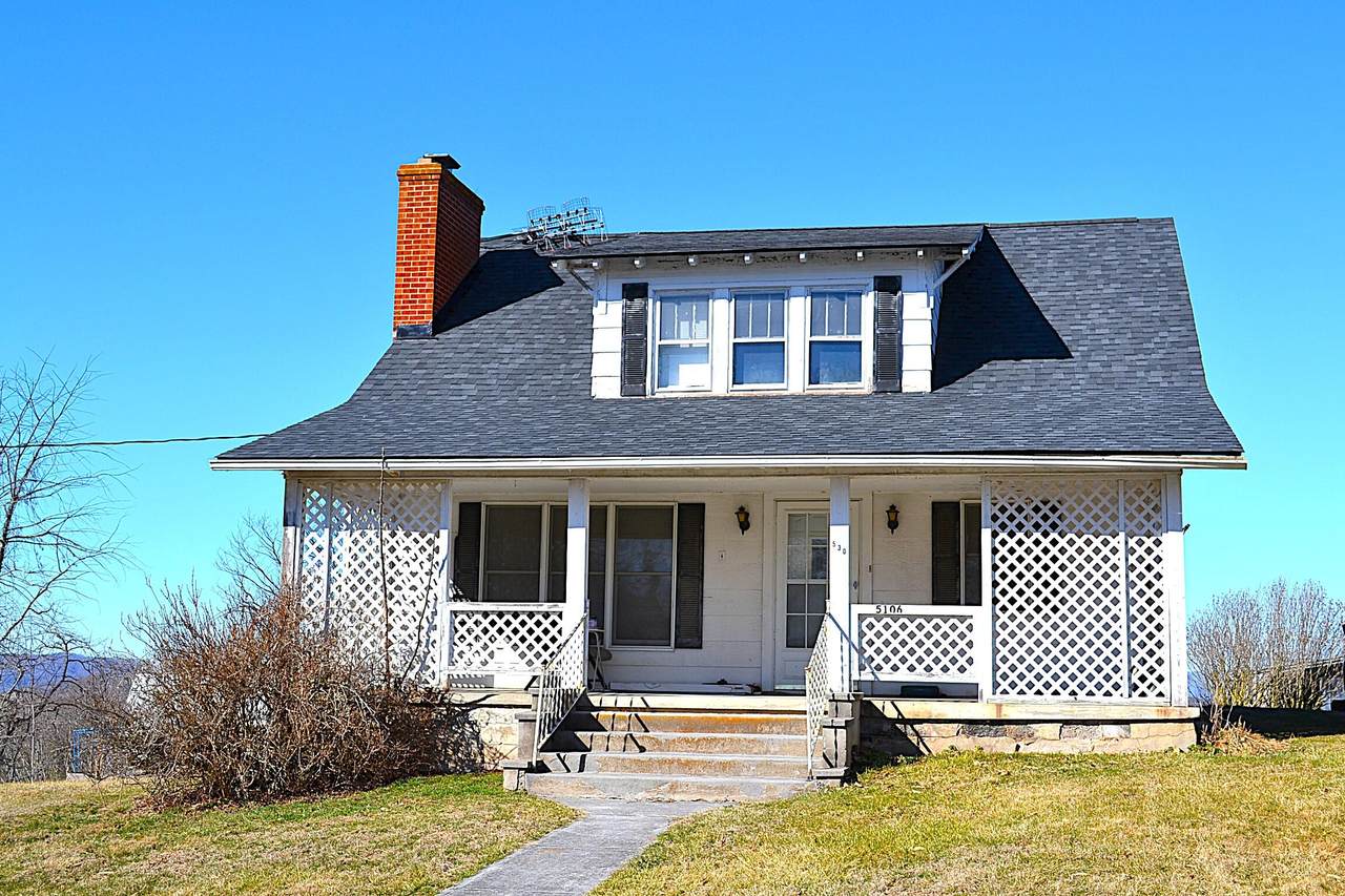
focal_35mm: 45
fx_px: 1681
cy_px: 448
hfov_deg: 43.6
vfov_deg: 29.9
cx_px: 672
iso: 100
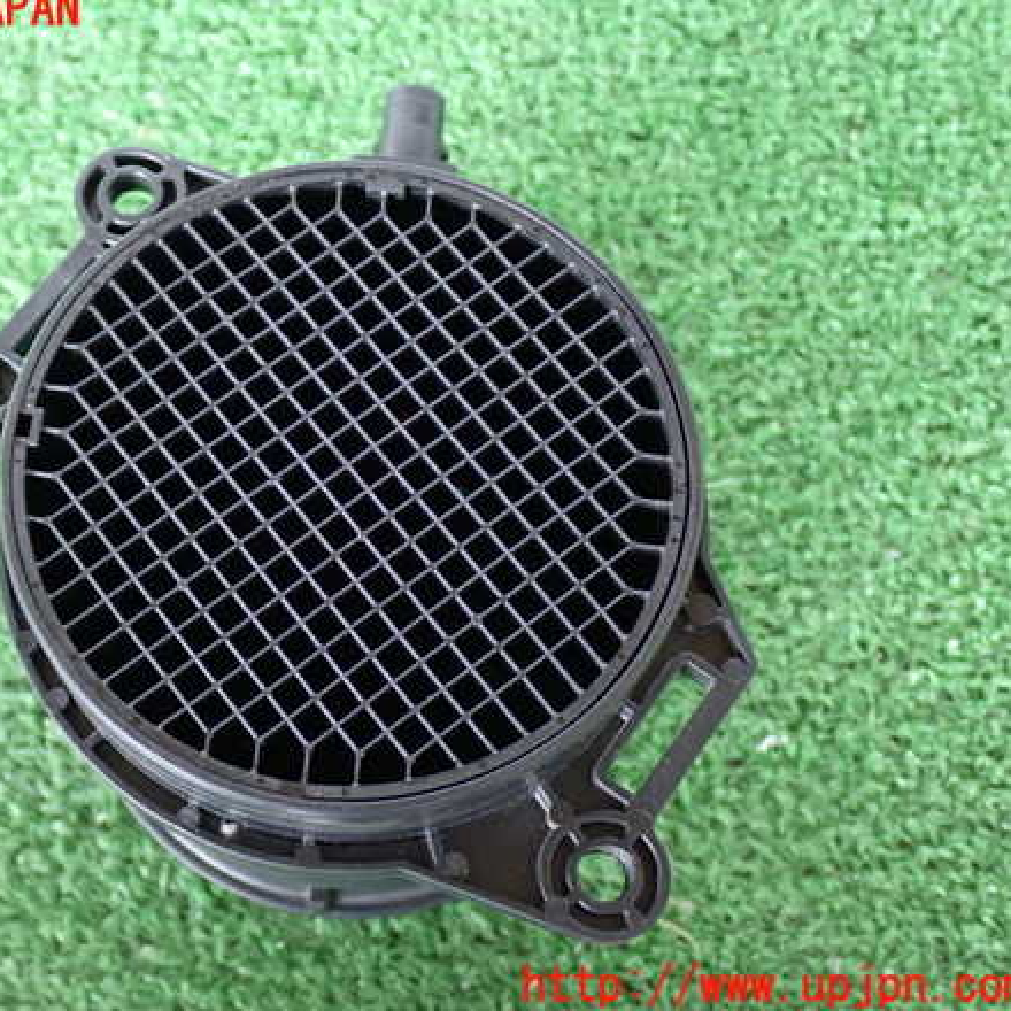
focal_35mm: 53
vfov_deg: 32.2
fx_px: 1751
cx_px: 352
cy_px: 499
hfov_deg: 32.0
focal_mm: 7.84
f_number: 2.9
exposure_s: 1/13
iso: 800
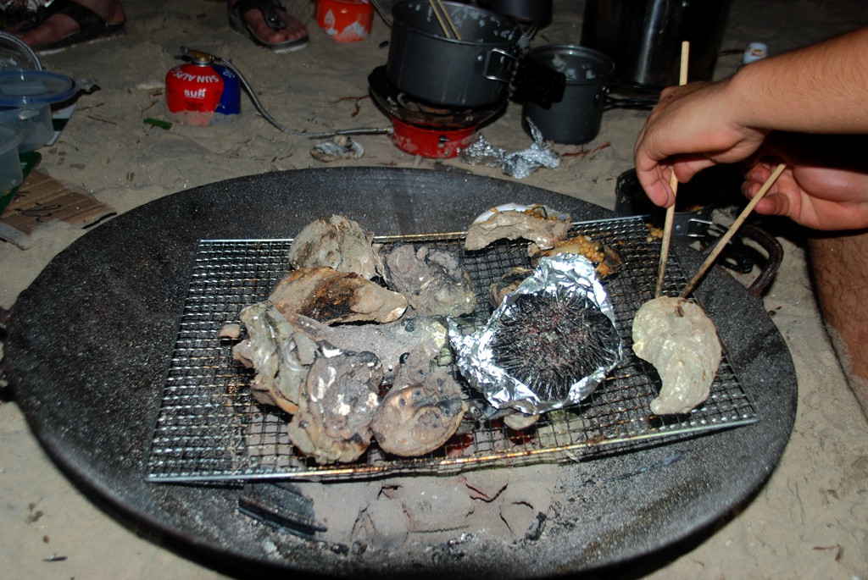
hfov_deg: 51.2
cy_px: 290
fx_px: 905
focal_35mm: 38
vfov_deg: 35.6
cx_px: 434
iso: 100
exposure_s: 1/60
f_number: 4
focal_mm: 25
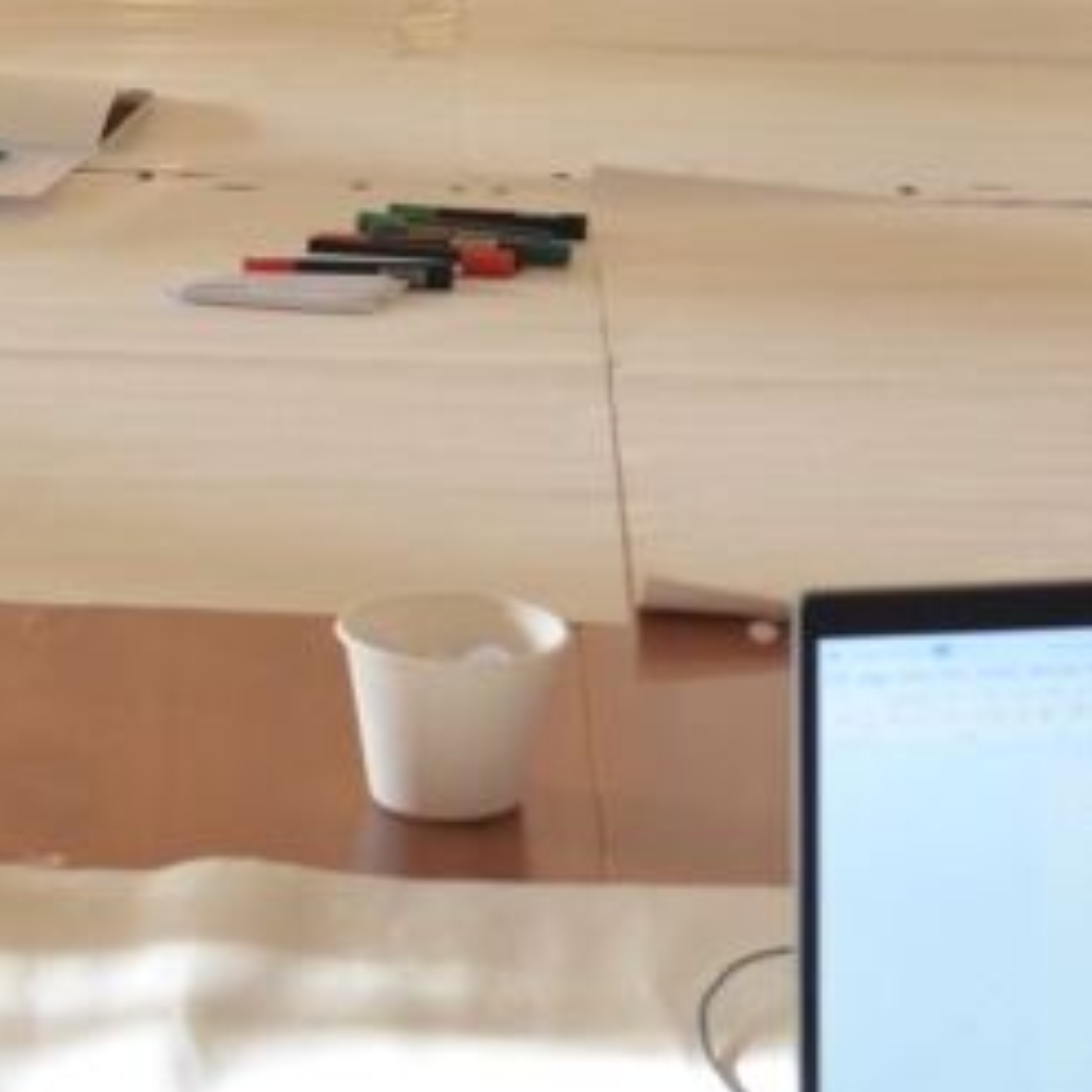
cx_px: 446
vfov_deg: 13.1
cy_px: 417
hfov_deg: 13.1
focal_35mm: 133
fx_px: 4747
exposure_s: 1/40
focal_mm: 24
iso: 800
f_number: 3.8
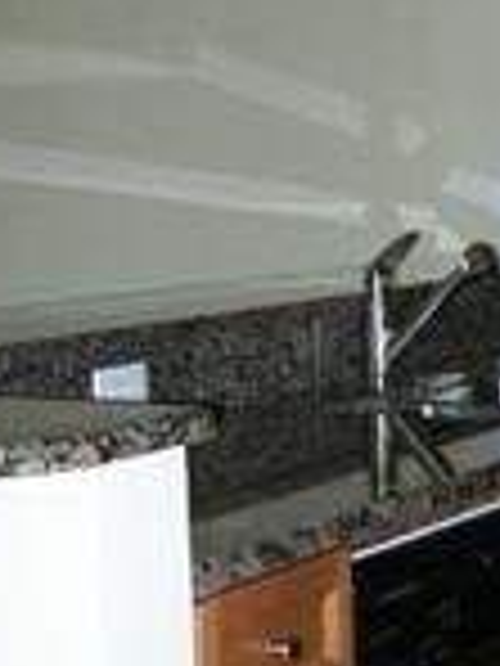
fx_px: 1868
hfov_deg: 14.9
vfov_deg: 20.2
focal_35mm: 97
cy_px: 306
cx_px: 541
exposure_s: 1/60
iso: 160
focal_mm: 6
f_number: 2.7
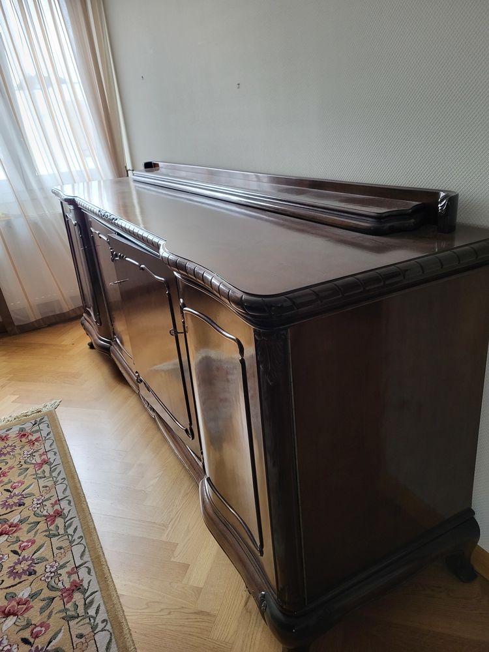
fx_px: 490
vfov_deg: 67.3
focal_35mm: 26
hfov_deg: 53.1
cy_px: 326
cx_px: 244
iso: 400
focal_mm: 5.4
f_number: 1.8
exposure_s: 1/50
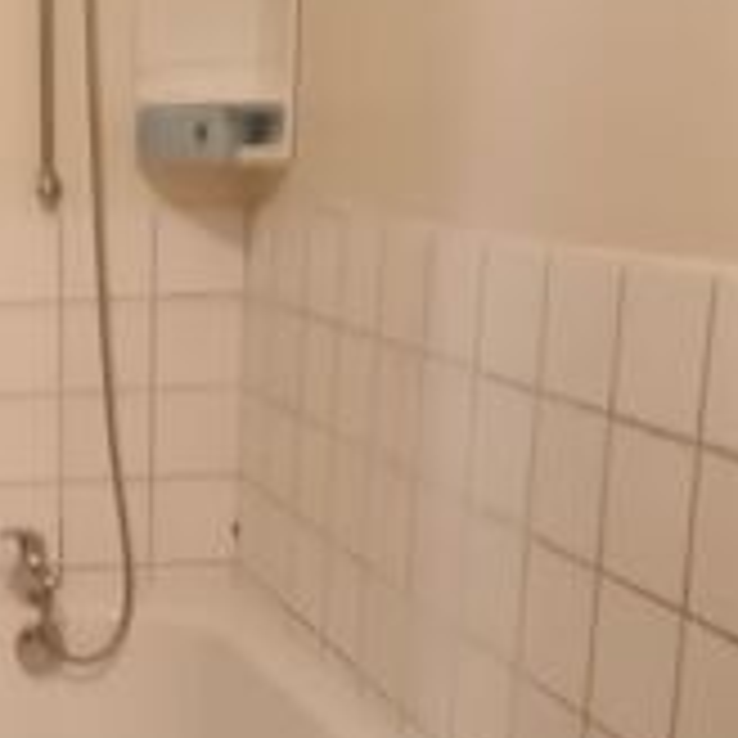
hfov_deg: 21.8
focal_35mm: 70
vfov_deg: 24.4
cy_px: 536
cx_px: -261
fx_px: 1688
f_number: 1.9
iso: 3592
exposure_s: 1/25
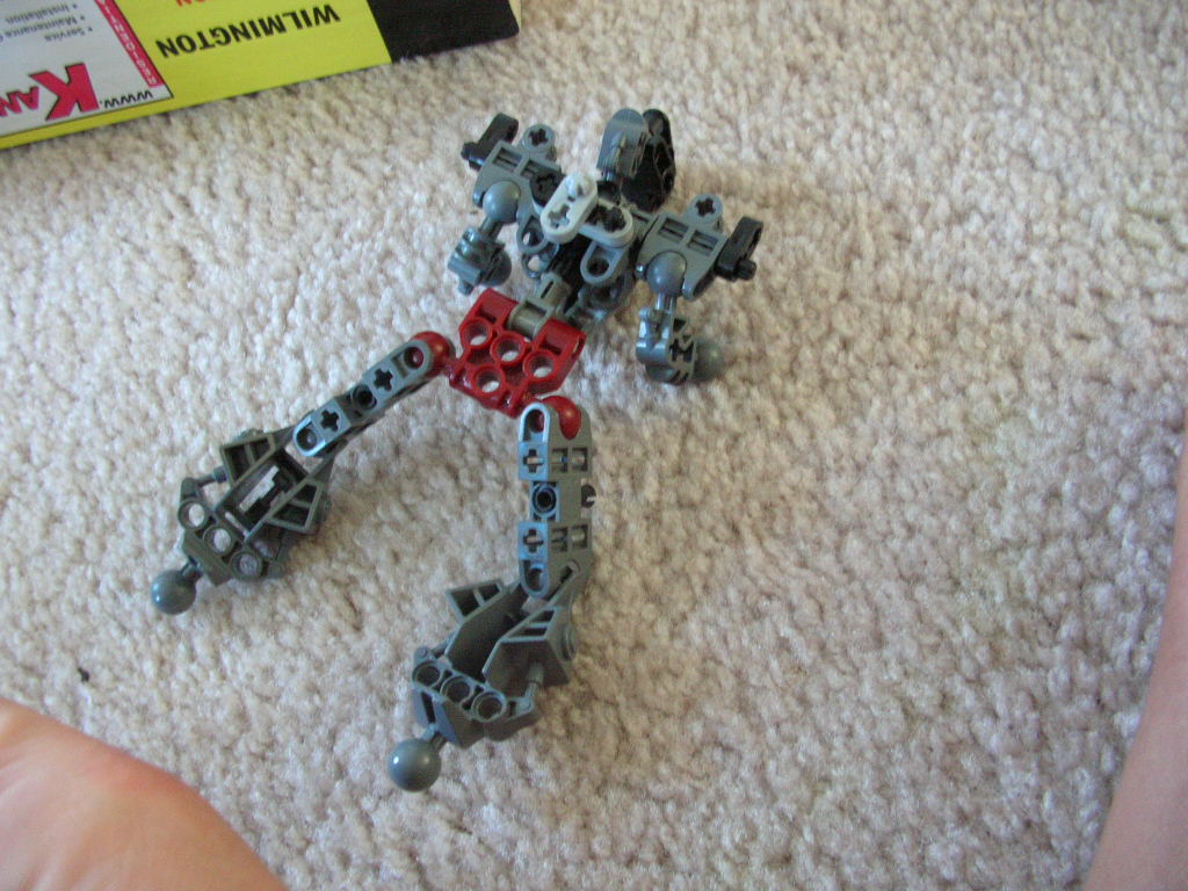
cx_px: 594
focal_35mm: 35
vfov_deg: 40.7
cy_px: 446
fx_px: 1201
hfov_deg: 52.6
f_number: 2.8
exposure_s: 1/5.9
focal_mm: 5.8
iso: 189
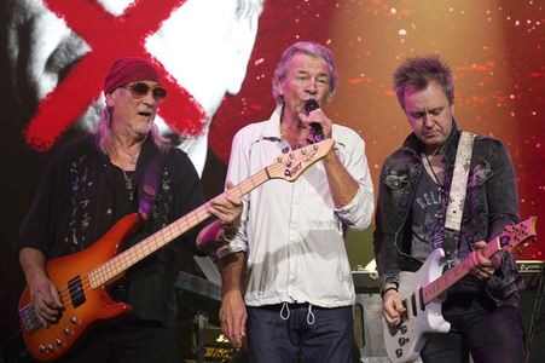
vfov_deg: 20.0
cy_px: 182
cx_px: 272
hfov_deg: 29.7
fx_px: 1029
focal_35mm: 68
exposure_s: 1/320
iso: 640
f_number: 5.6
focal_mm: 68
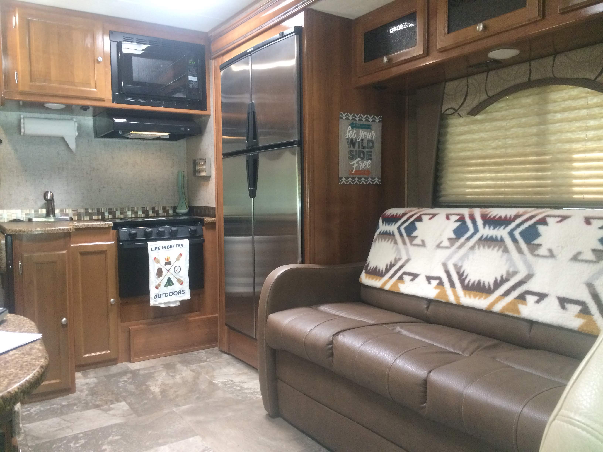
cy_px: 226
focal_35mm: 29
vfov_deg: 48.2
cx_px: 302
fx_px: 505
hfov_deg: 61.7
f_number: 2.2
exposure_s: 1/30
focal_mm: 4.15
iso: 250
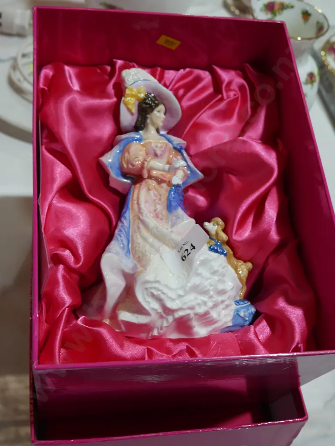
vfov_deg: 42.9
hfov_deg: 32.9
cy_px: 223
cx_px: 168
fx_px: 567
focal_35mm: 44
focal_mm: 22
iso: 200
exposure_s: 1/80
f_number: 4.7
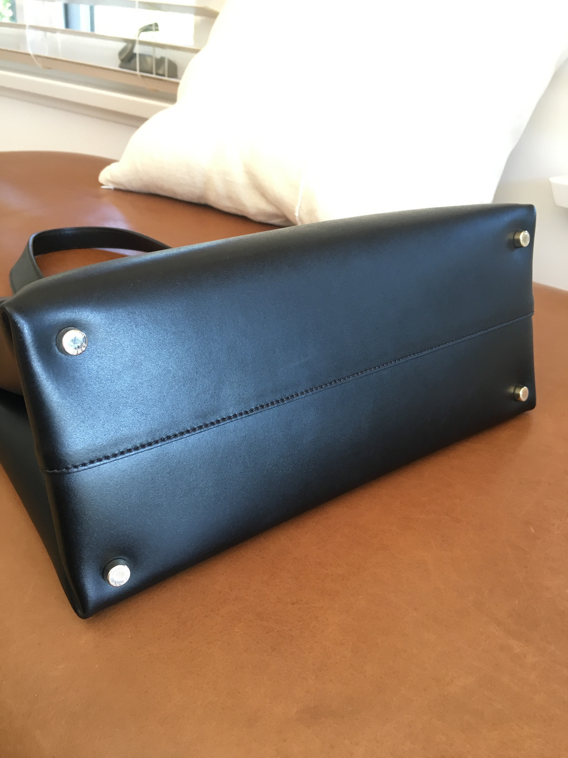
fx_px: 634
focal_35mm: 29
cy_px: 379
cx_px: 284
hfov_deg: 48.2
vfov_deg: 61.7
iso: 100
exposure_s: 1/33
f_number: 2.2
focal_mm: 4.15
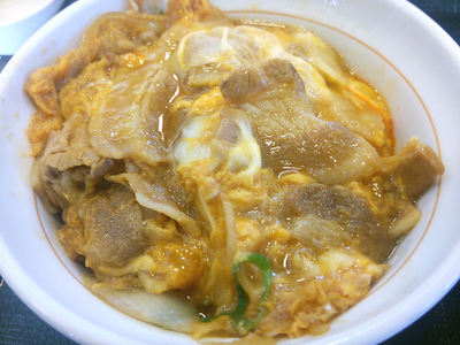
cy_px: 172
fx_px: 399
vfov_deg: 46.8
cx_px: 230
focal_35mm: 30
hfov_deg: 60.0
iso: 100
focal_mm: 4.06
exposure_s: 1/100
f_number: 1.94
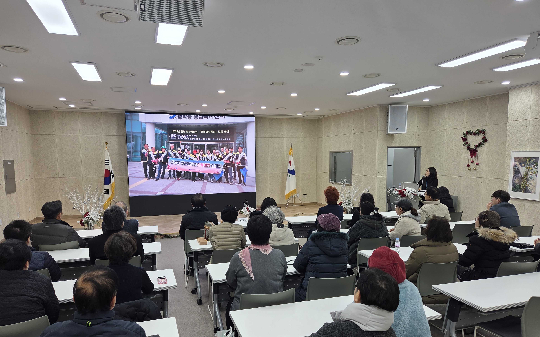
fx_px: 368
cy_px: 189
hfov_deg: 72.5
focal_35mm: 25
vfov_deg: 49.2
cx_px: 273
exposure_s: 1/120
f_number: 1.8
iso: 40
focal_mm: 5.4
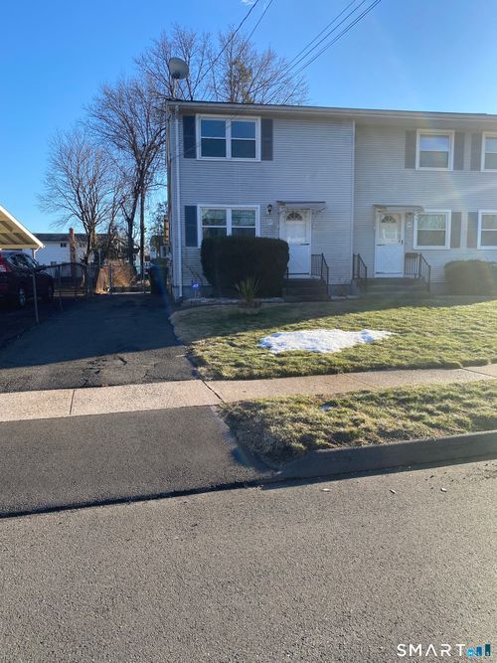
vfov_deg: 67.3
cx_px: 248
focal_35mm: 26
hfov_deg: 53.0
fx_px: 498
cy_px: 332
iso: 32
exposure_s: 1/1147
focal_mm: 4.25
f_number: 1.8
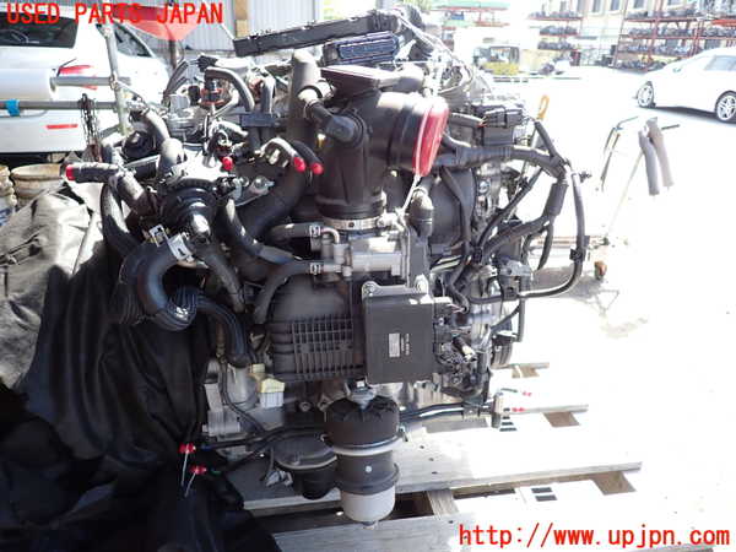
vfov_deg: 54.9
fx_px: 532
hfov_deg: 69.4
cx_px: 368
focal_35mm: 25
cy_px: 276
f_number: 2
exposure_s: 1/200
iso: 100
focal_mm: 4.5
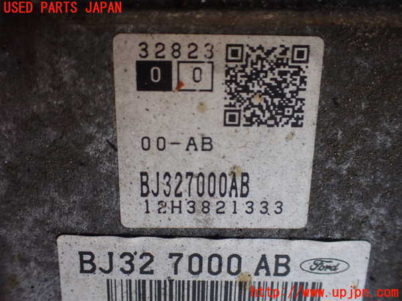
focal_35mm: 30
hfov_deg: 60.0
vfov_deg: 46.8
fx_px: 348
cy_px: 150
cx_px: 201
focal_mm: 5.4
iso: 160
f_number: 2.3
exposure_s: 1/125
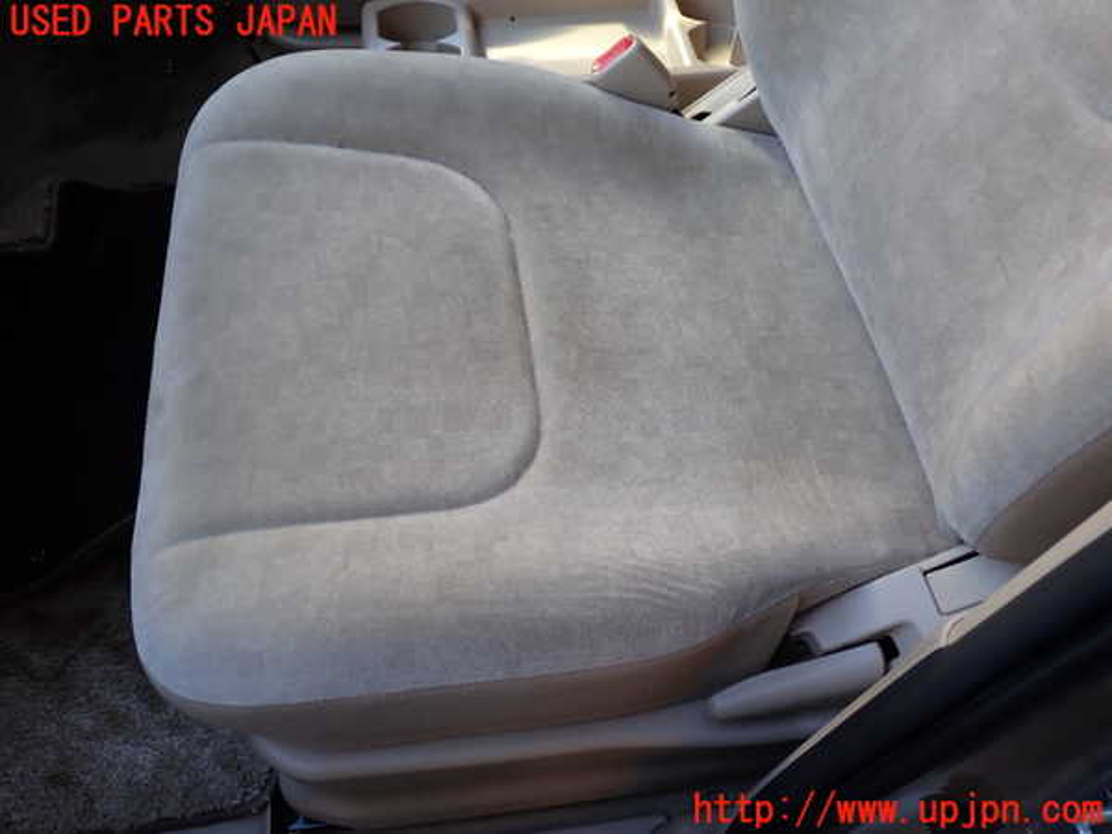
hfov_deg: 60.0
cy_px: 417
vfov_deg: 46.8
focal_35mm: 30
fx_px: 964
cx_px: 556
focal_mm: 5.4
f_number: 2.3
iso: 100
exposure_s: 1/80
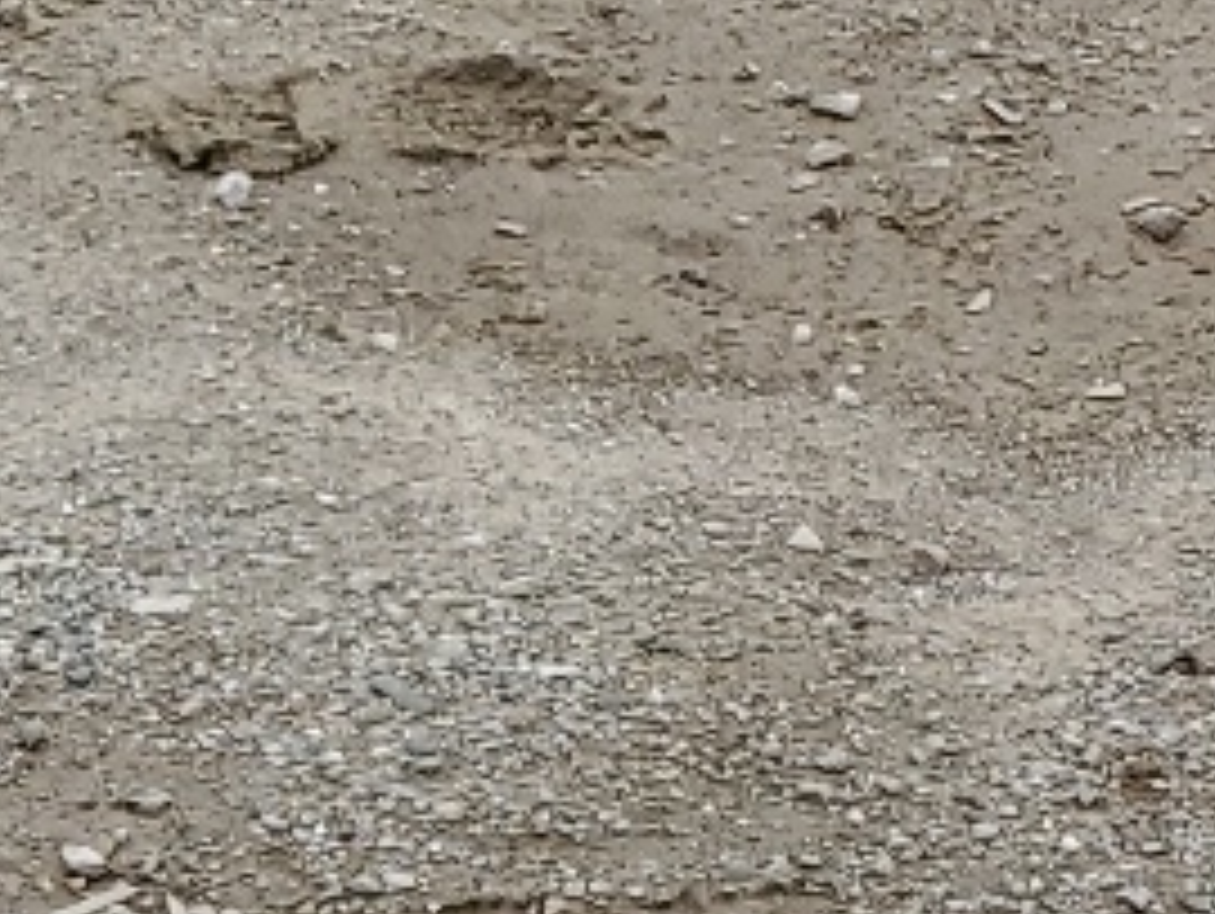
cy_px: 2602
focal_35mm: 154
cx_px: -1521
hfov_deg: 11.1
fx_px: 5410
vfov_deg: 8.4
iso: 50
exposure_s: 1/1000
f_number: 1.5
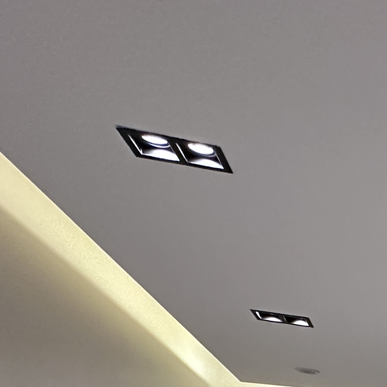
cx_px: 652
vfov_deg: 23.8
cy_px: 607
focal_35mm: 54
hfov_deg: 22.5
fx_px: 683
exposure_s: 1/100
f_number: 2.2
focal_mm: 2.22
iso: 320
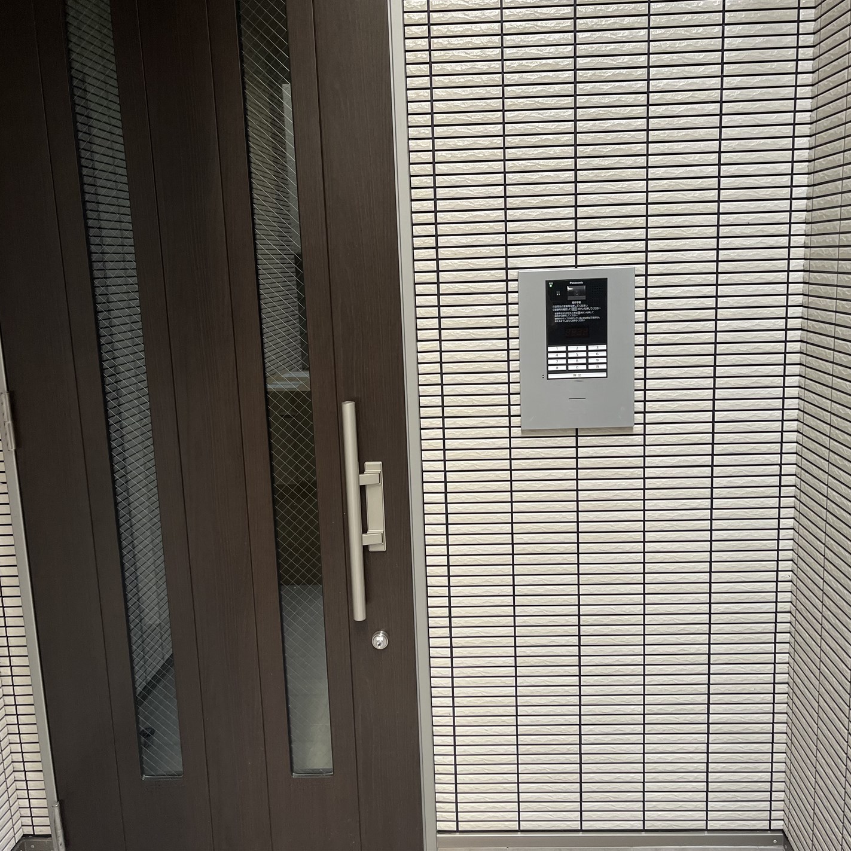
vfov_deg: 52.5
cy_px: 421
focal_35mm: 31
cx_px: 474
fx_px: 862
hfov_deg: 52.4
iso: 100
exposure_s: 1/121
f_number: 1.6
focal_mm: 5.1
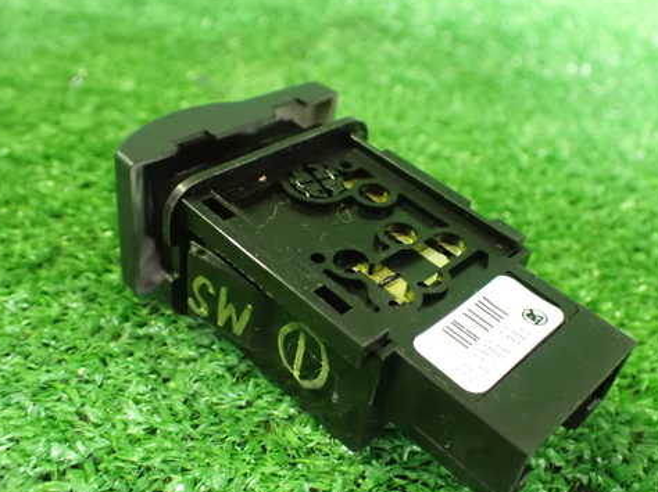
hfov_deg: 48.9
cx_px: 372
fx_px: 722
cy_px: 259
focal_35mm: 38
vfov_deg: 37.7
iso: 1600
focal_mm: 5.4
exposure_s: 1/30
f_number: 2.3
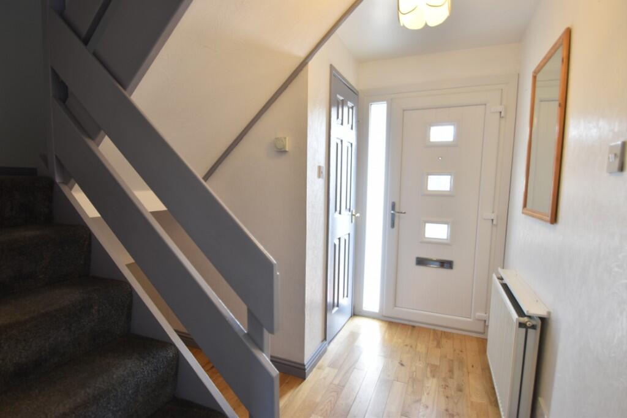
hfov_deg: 92.4
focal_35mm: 17
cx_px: 314
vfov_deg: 69.7
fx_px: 300
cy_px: 209
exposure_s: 1/20
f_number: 4.5
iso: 160
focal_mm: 11.5
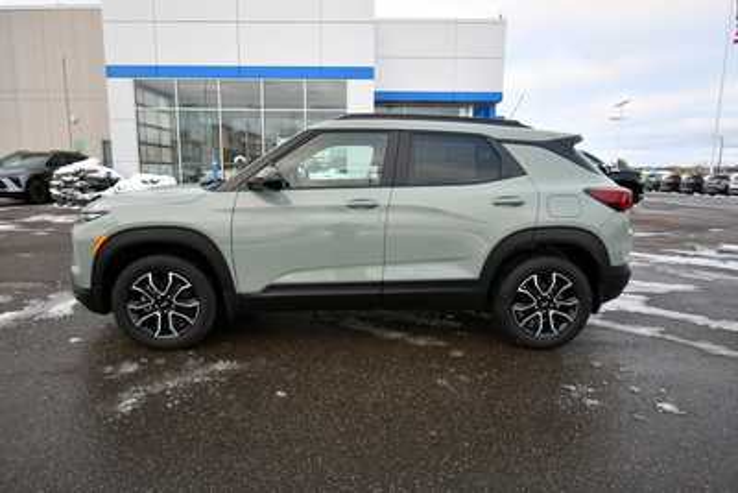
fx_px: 431
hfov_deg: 81.2
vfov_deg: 59.5
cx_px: 369
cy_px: 246
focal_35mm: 21
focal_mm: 14
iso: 400
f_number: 5.3
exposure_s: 1/250
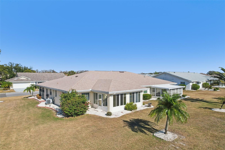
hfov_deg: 78.6
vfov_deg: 57.2
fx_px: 137
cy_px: 75
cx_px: 112
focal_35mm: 22
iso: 120
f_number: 2.8
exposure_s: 1/2500
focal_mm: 8.4
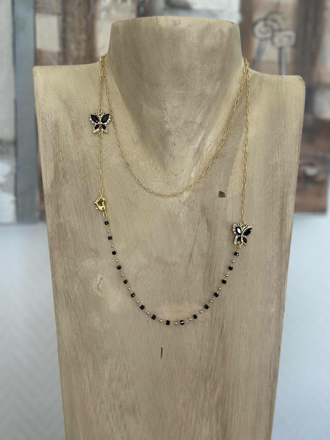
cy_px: 220
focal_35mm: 48
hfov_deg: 30.3
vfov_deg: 39.7
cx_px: 165
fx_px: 610
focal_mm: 6.86
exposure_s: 1/197
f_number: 1.78
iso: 80
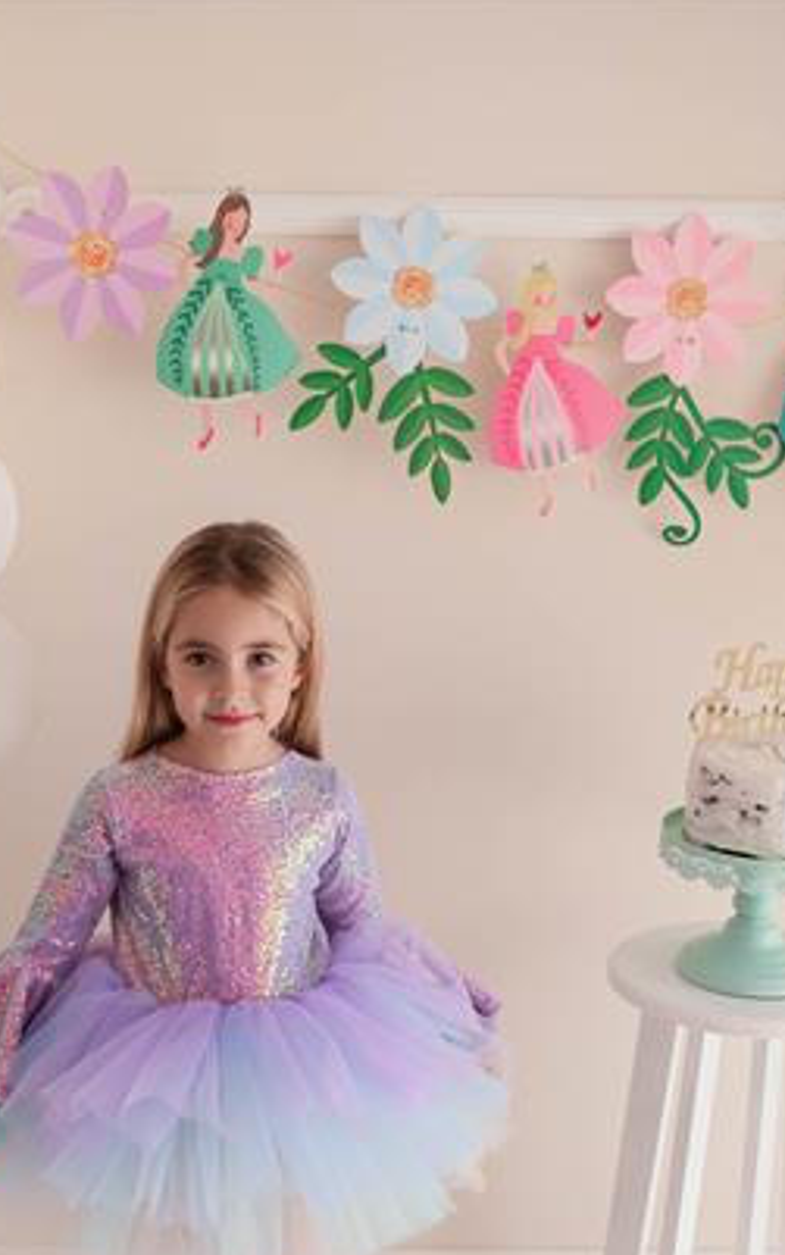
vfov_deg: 38.1
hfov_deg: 24.9
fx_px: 1778
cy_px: 906
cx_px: 316
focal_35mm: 52
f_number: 2.2
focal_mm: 35
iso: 100
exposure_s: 1/250
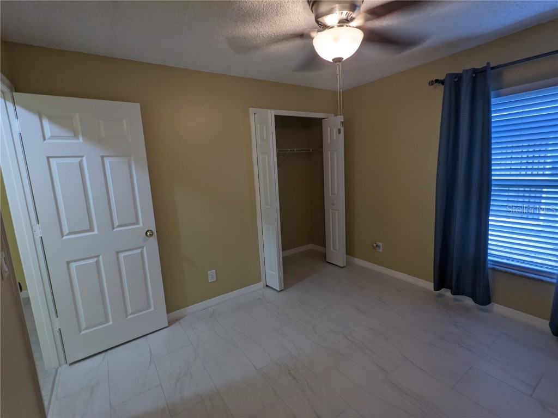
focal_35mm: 16
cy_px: 209
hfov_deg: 94.5
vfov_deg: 78.1
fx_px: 258
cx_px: 279
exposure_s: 1/33.3
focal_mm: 2.22
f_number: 2.2
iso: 40
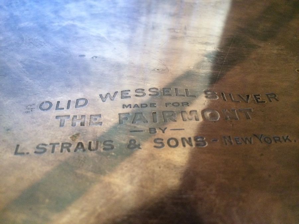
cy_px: 112
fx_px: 259
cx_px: 150
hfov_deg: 60.0
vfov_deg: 46.8
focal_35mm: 30
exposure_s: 1/15
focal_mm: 4.12
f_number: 2.2
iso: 320
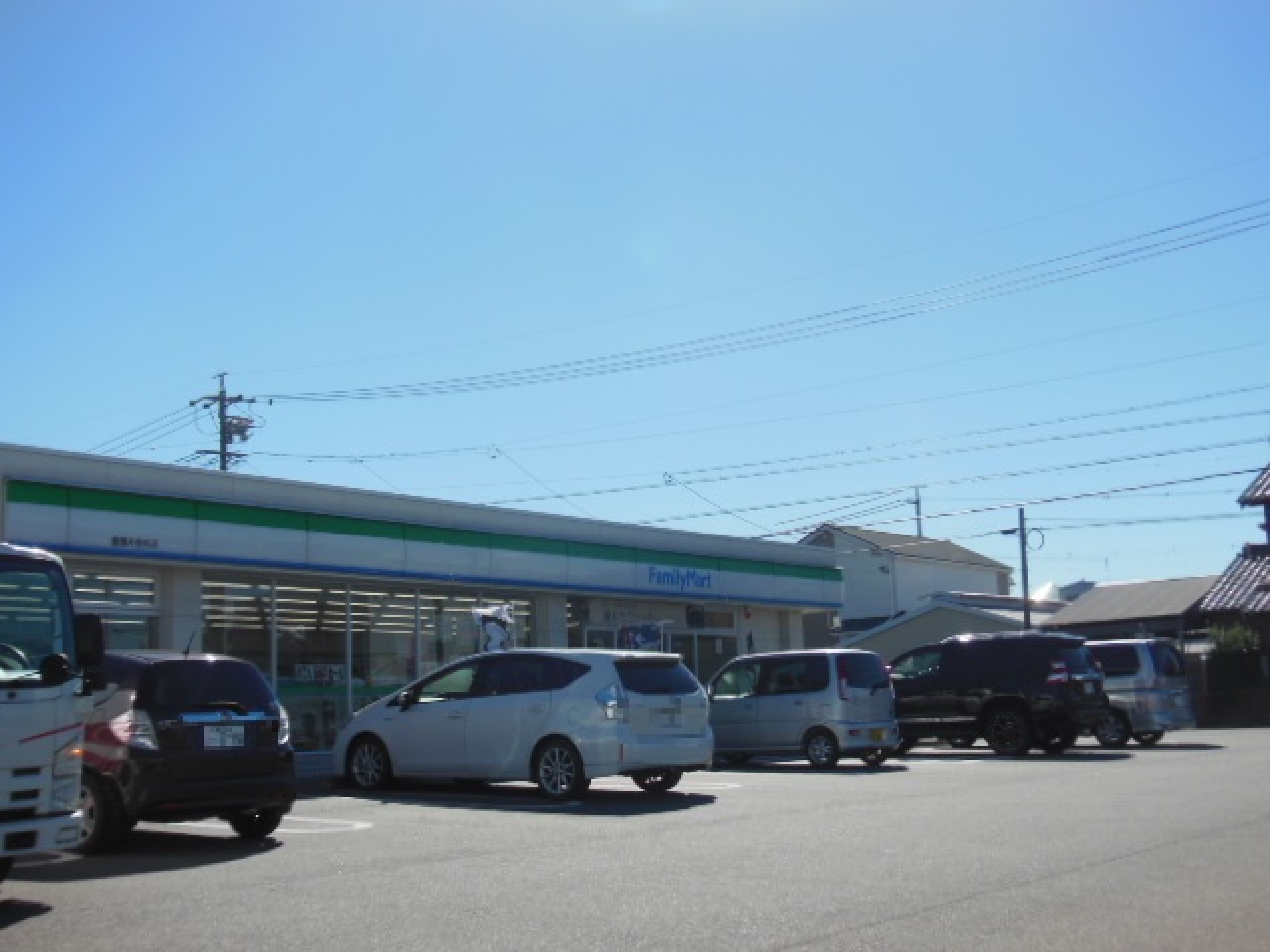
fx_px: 1651
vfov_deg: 32.2
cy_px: 476
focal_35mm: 45
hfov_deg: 42.1
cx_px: 635
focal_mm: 8
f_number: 4.4
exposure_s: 1/1250
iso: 125
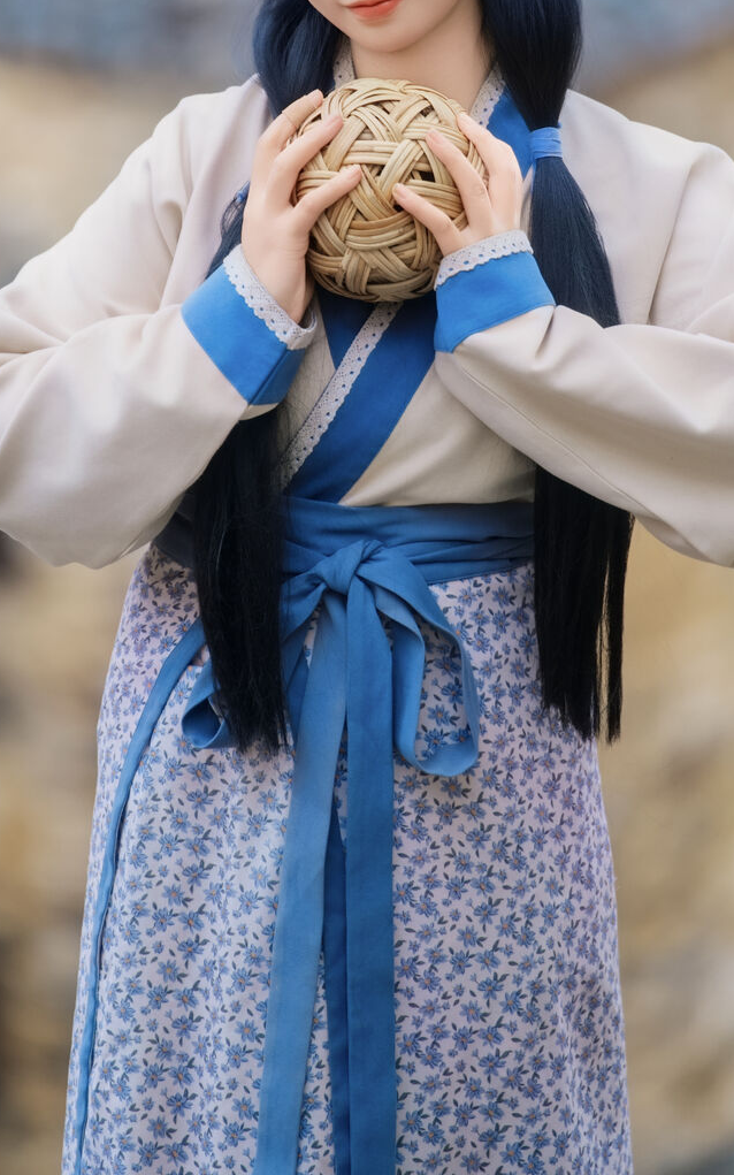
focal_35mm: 302
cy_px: 259
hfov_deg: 4.3
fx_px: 9667
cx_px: 332
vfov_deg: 6.9
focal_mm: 168
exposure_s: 1/125
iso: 160
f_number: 2.8
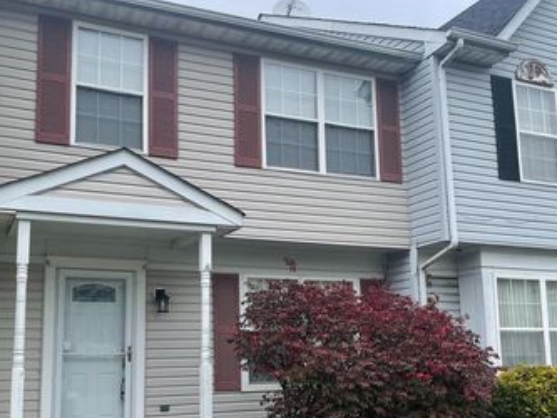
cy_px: 272
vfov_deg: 36.5
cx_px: 209
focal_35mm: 39
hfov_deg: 47.4
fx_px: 628
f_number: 1.6
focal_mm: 4.2
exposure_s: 1/831
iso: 32
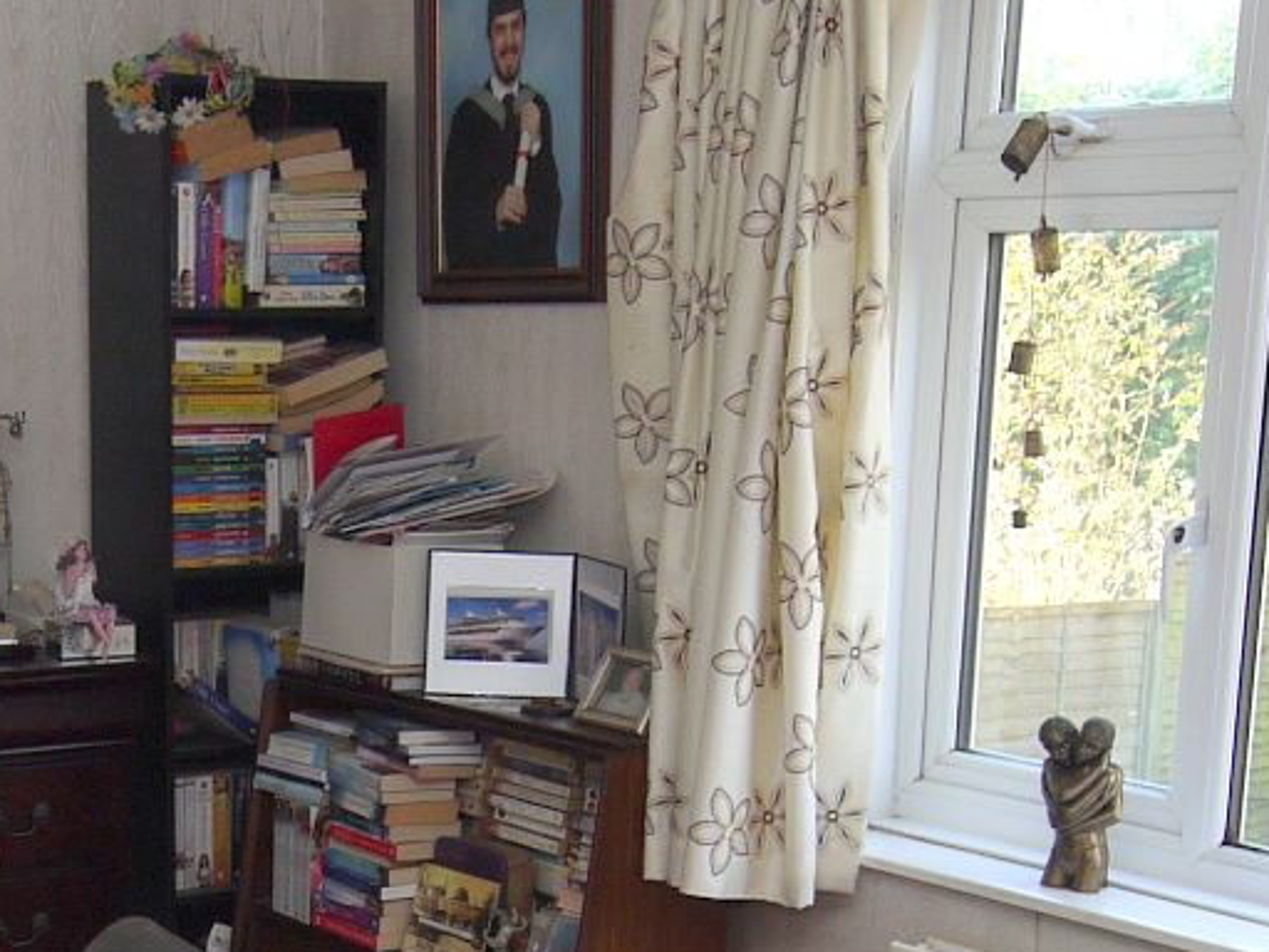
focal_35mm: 72
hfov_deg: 26.6
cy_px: 927
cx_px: 290
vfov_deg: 19.9
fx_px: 2639
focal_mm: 9
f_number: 4
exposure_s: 1/60
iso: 100
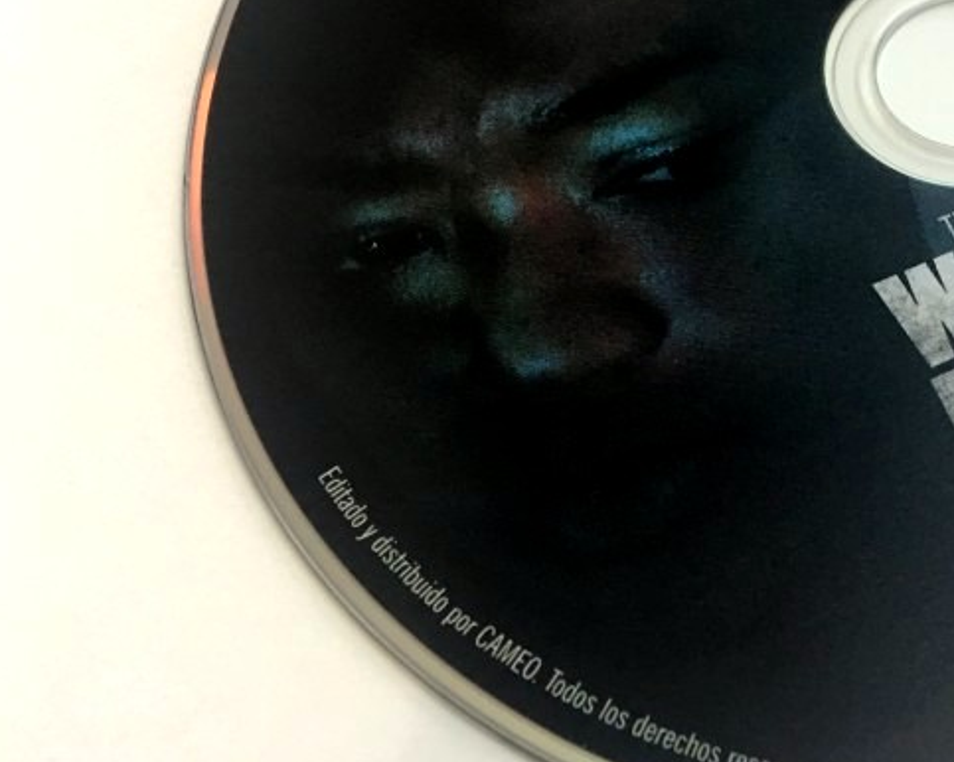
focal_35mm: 60
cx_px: 956
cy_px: 241
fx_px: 1693
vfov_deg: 25.2
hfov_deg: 29.4
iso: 64
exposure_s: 1/17
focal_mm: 4.15
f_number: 2.2
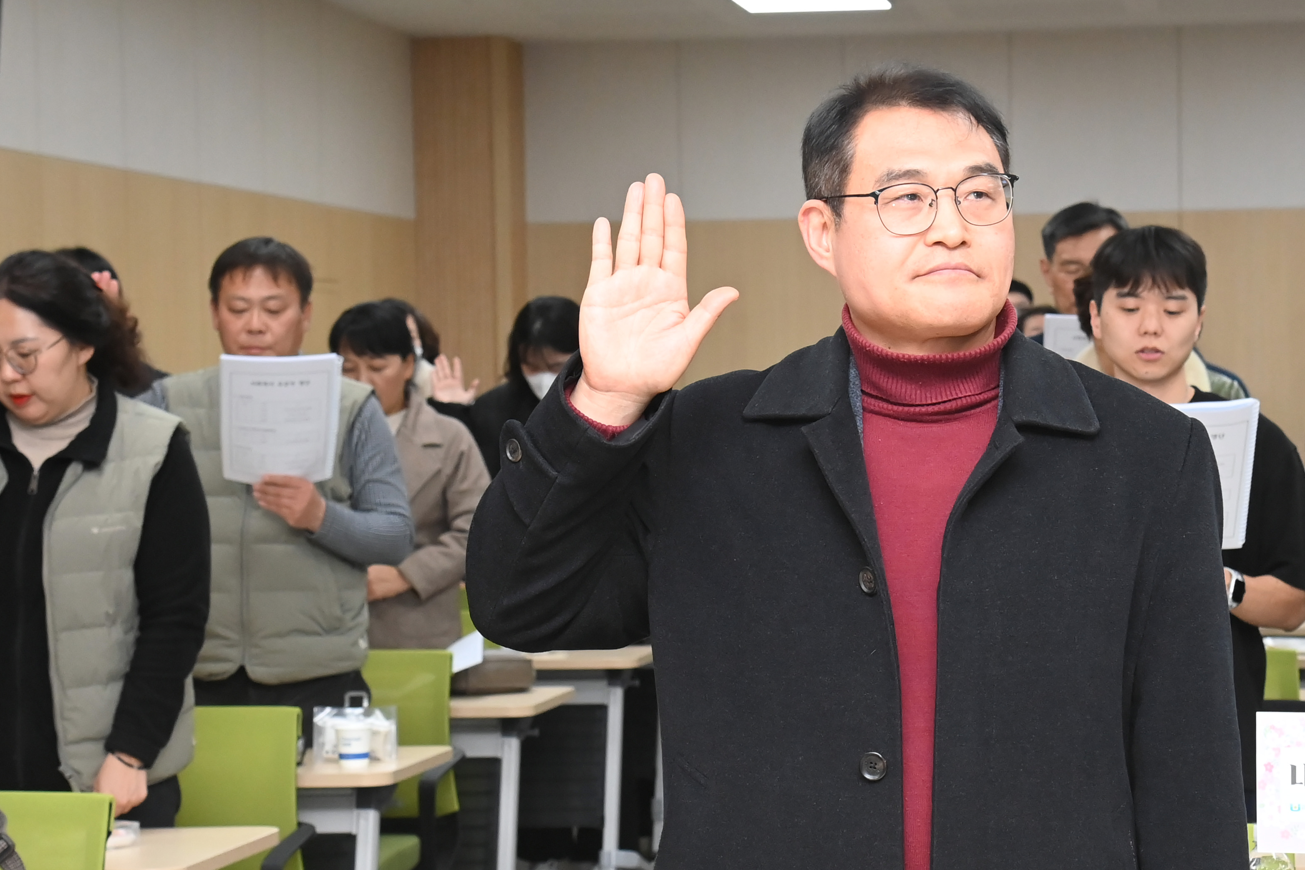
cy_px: 512
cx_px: 950
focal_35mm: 89
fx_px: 3226
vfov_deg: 15.3
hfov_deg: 22.7
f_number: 6.3
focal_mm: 50
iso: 3200
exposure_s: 1/250
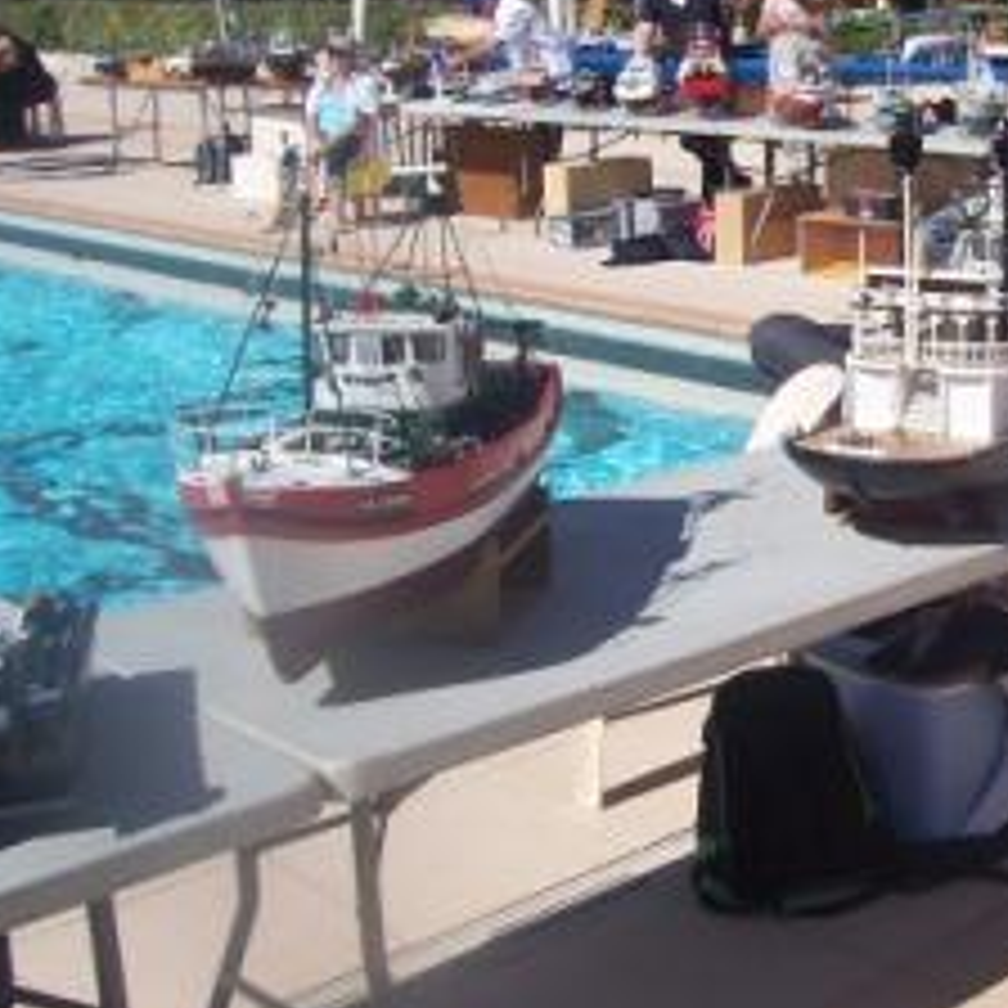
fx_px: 1977
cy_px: 324
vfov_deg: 28.4
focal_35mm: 60
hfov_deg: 27.3
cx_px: 968
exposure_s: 1/750
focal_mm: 5.6
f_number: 5.6
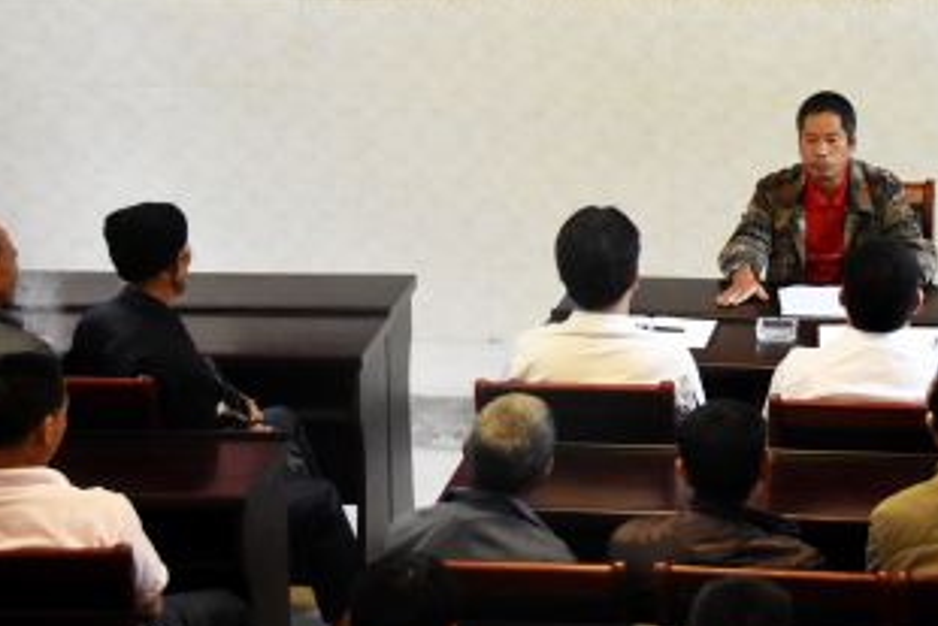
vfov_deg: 11.8
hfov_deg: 17.5
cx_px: 711
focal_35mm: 116
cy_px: 112
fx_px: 3024
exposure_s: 1/60
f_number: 4.5
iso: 3200
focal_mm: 40
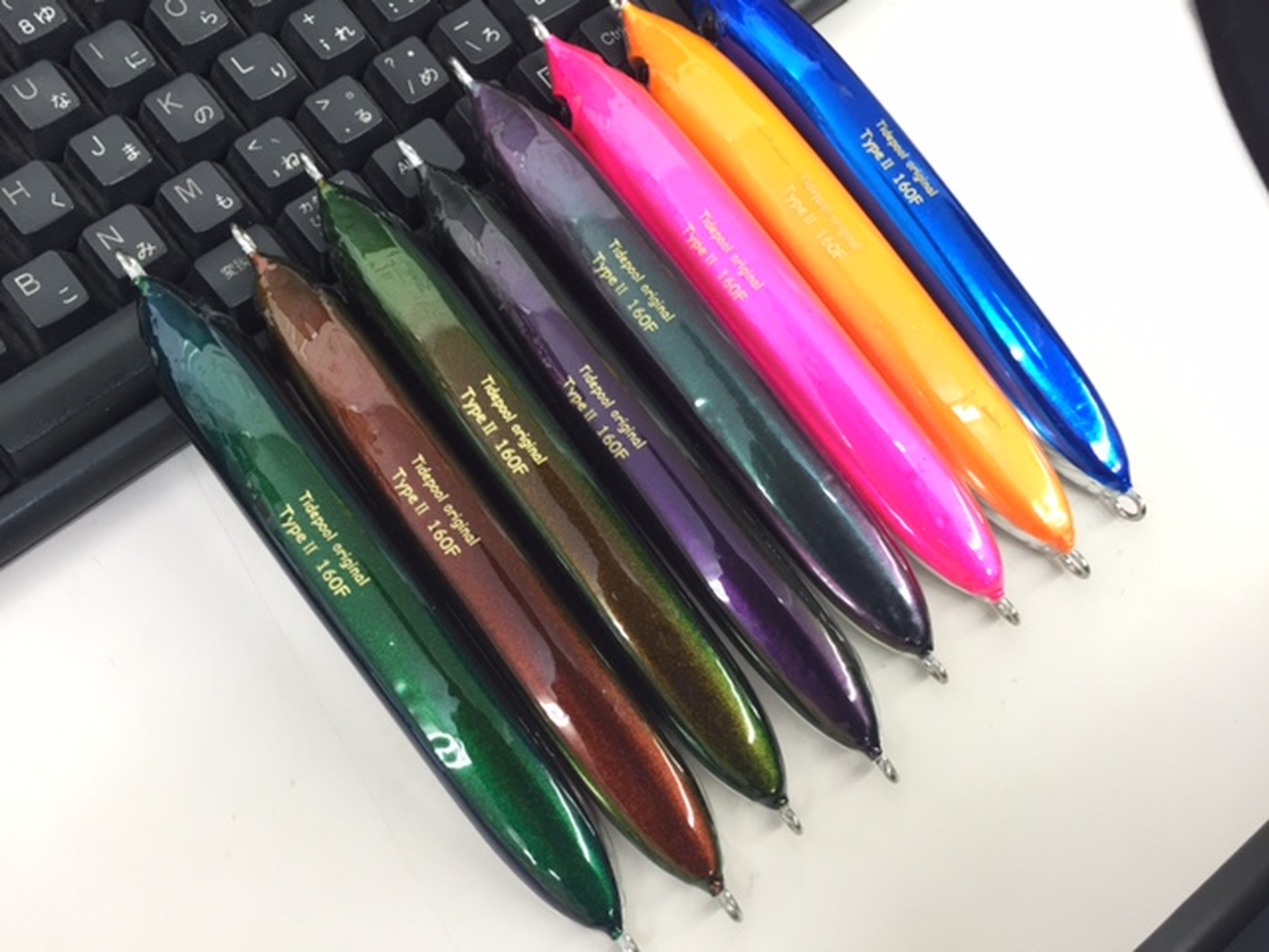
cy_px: 476
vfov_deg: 48.2
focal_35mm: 29
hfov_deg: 61.7
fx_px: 1063
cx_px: 634
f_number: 2.2
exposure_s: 1/30
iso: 100
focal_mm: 4.15
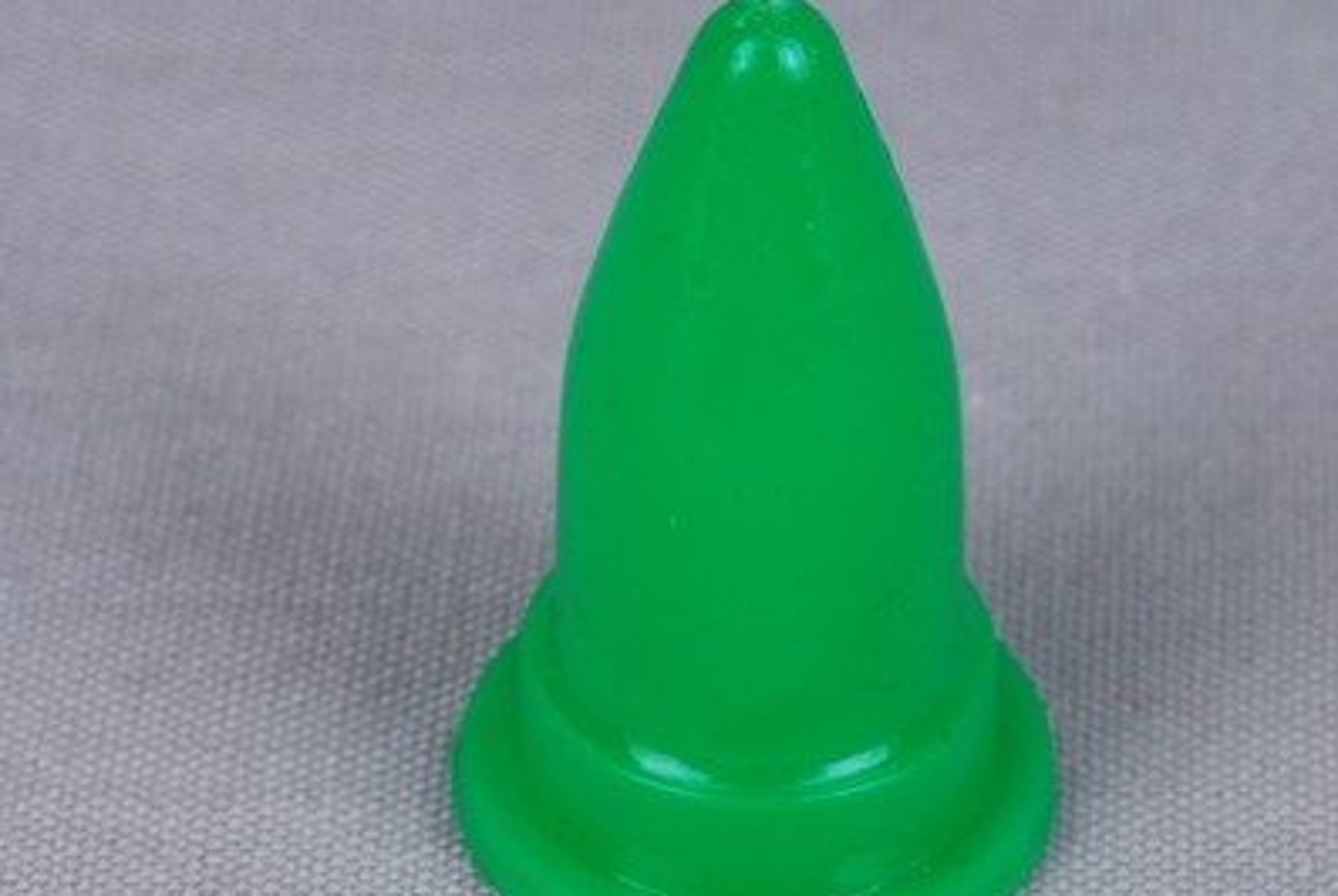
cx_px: 775
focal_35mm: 145
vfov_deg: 9.5
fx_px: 5397
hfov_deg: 14.1
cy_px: 556
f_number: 29
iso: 100
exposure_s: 1/125
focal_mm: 60
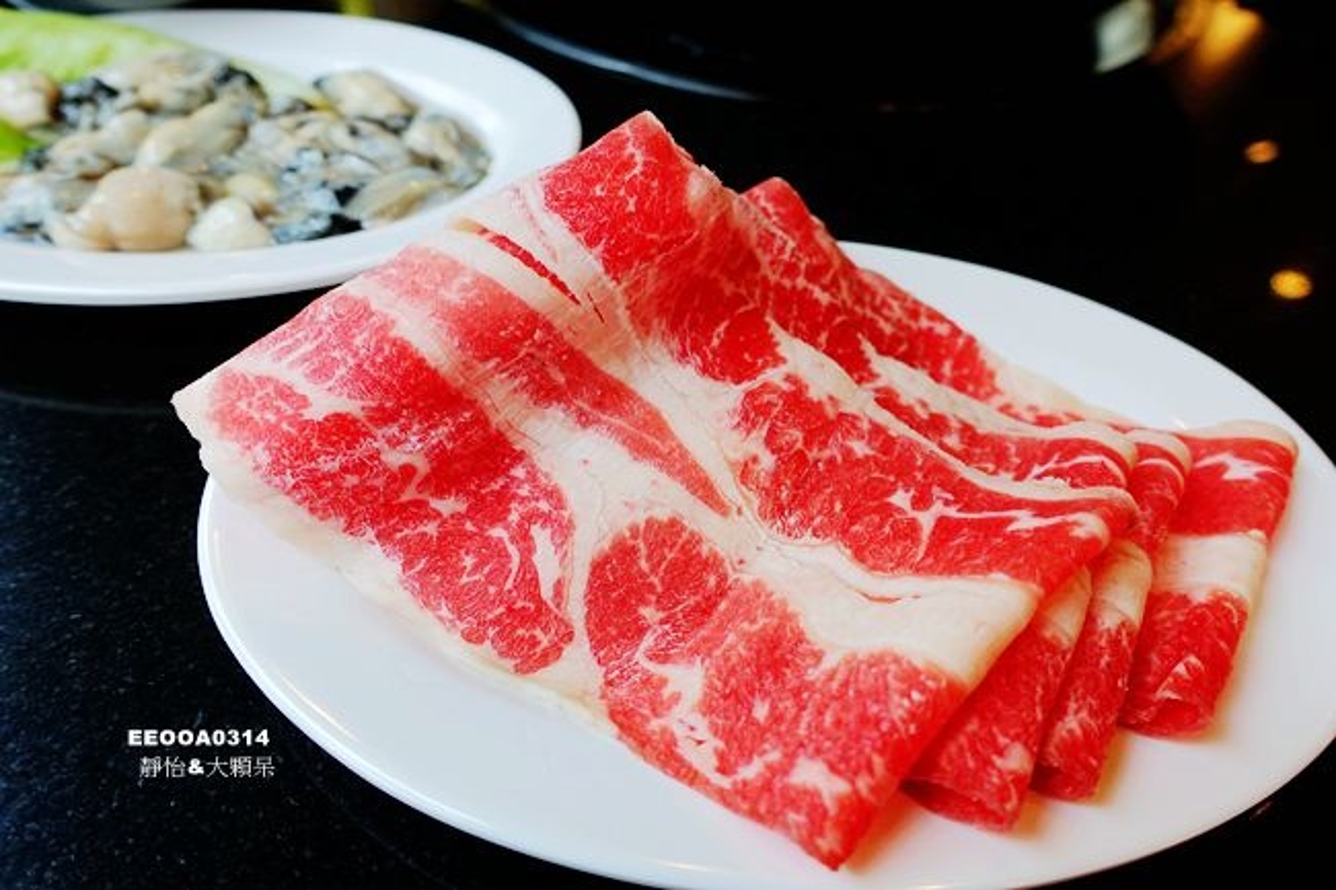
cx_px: 668
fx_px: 890
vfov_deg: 53.1
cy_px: 445
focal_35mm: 24
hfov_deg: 73.8
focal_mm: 8.8
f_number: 2.8
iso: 125
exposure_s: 1/50
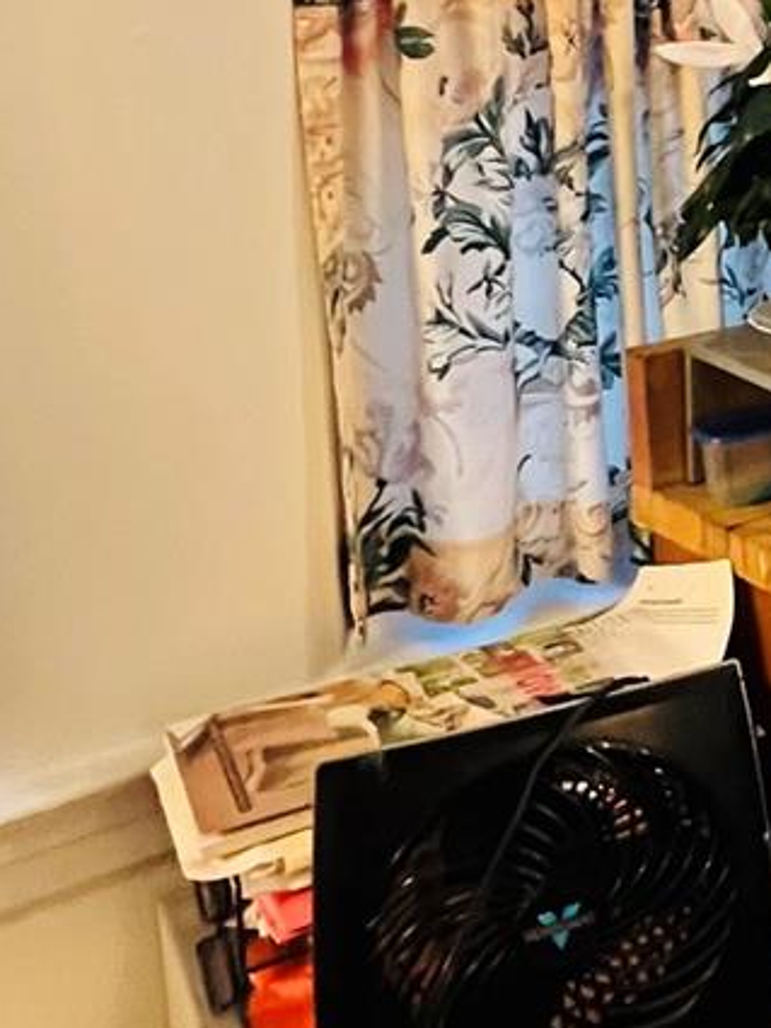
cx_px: 1349
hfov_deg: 21.5
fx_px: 1395
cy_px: 114
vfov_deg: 37.9
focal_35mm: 47
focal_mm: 1.57
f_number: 1.8
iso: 640
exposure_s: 1/60
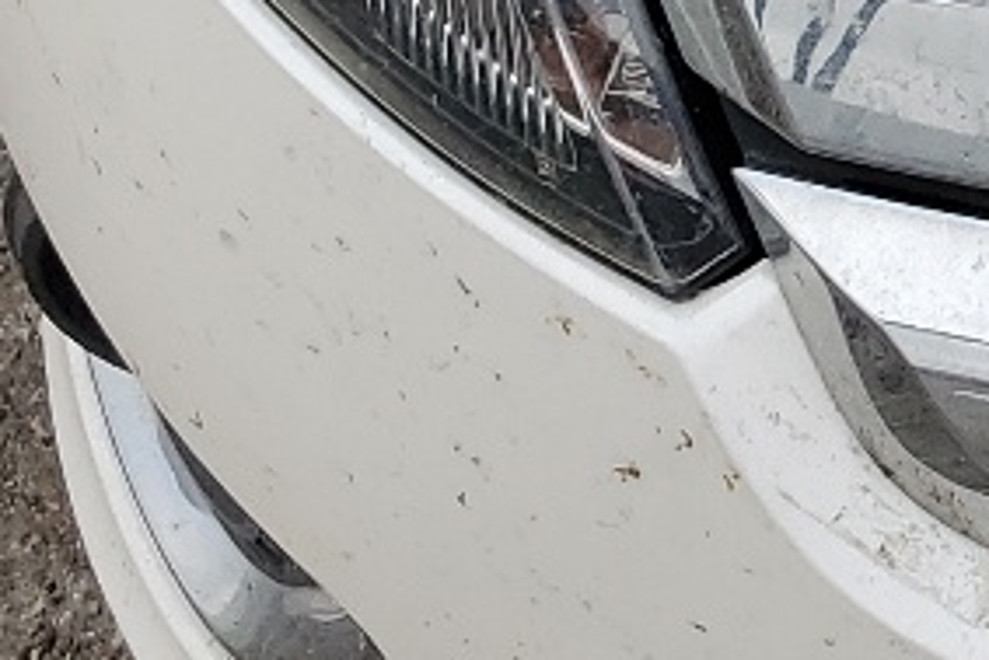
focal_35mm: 153
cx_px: 2320
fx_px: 4205
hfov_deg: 11.3
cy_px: -597
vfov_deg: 8.6
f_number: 1.5
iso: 50
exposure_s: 1/1667
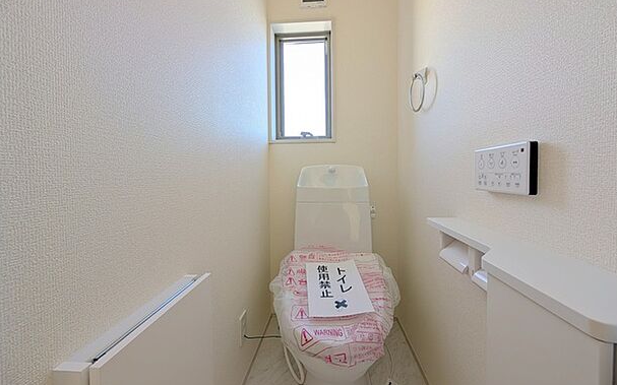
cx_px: 313
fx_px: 219
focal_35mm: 13
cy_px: 177
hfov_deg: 109.4
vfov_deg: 82.6
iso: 56
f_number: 1.7
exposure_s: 1/141
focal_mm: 2.02
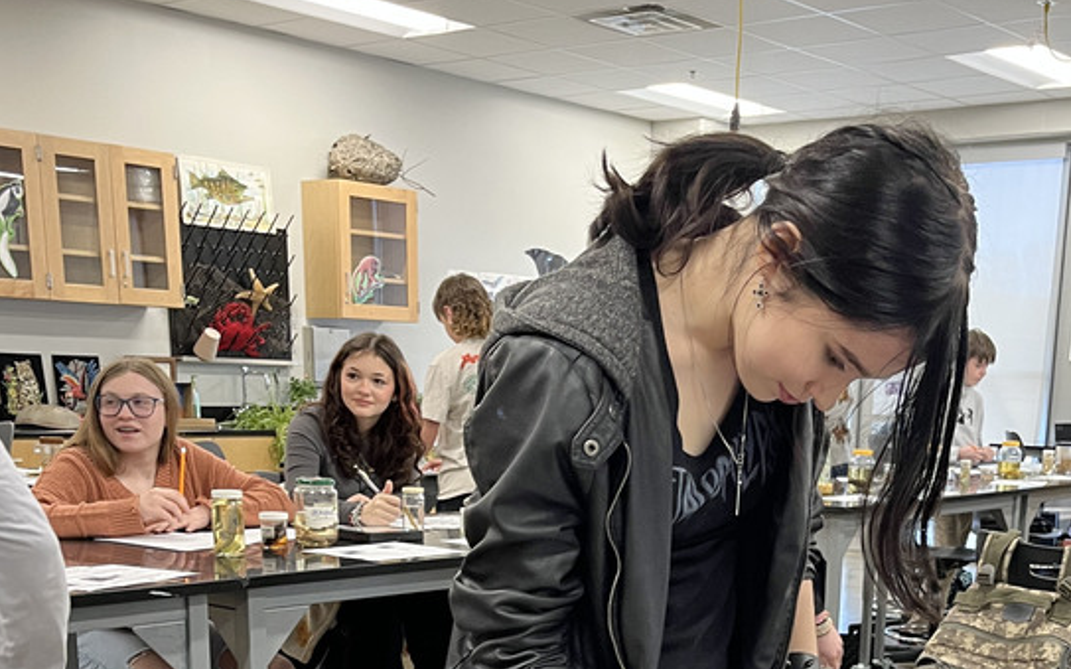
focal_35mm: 52
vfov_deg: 23.0
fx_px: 1517
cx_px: 692
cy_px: 778
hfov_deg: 38.5
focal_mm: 5.1
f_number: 1.6
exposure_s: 1/60
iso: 80
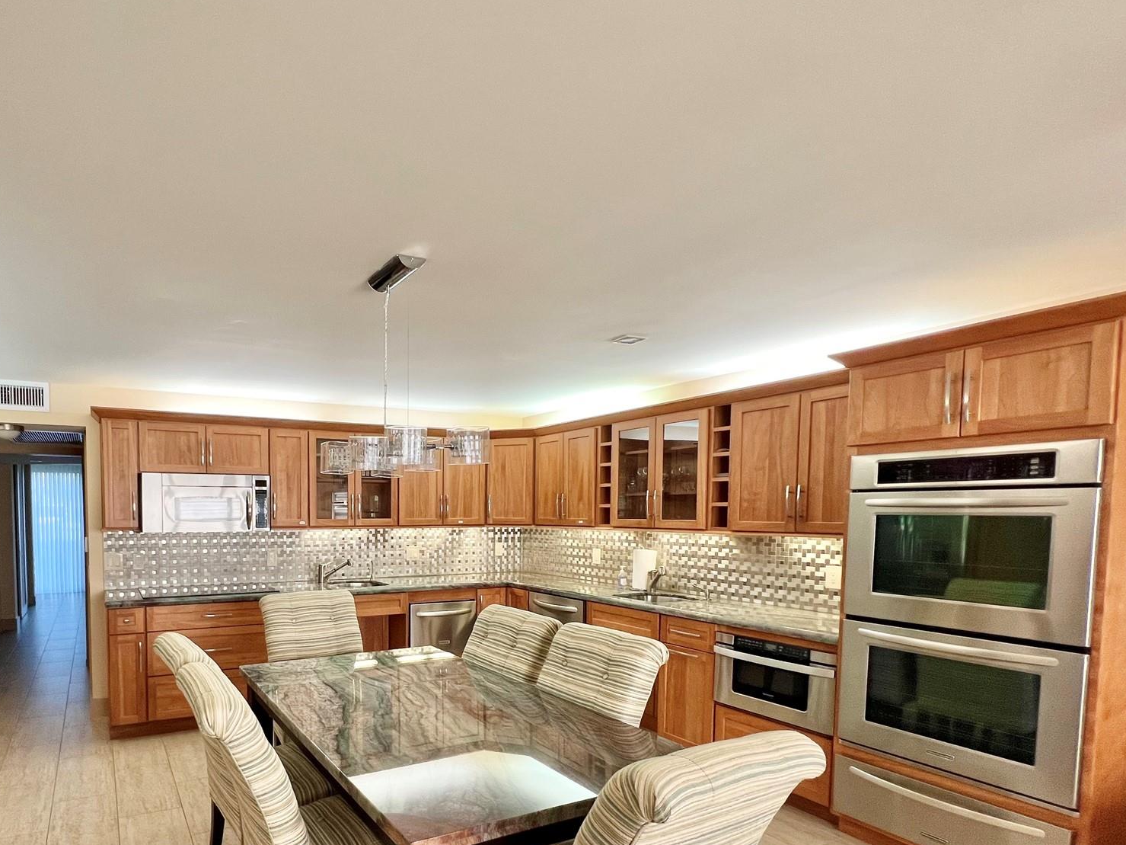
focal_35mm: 18
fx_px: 585
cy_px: 551
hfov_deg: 84.4
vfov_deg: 69.9
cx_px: 366
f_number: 1.8
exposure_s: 1/119
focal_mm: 1.57
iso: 125
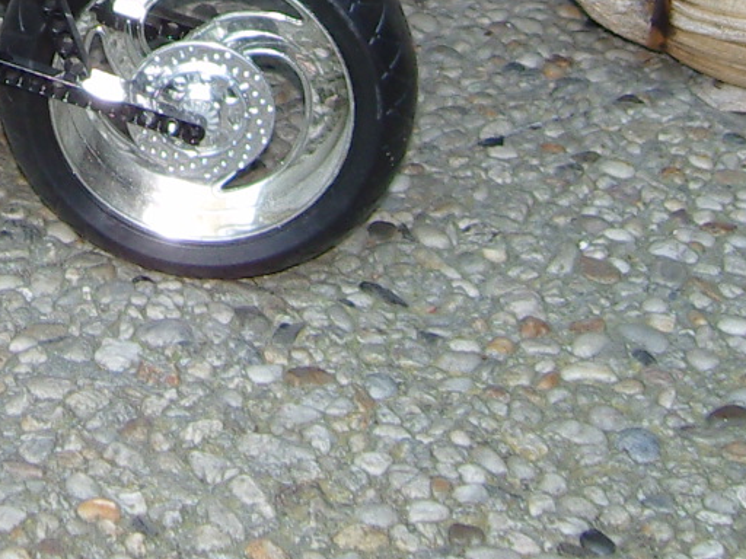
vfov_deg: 10.4
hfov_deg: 14.2
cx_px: -54
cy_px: -351
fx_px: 2931
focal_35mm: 136
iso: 100
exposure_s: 1/40
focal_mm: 7.3
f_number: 2.8
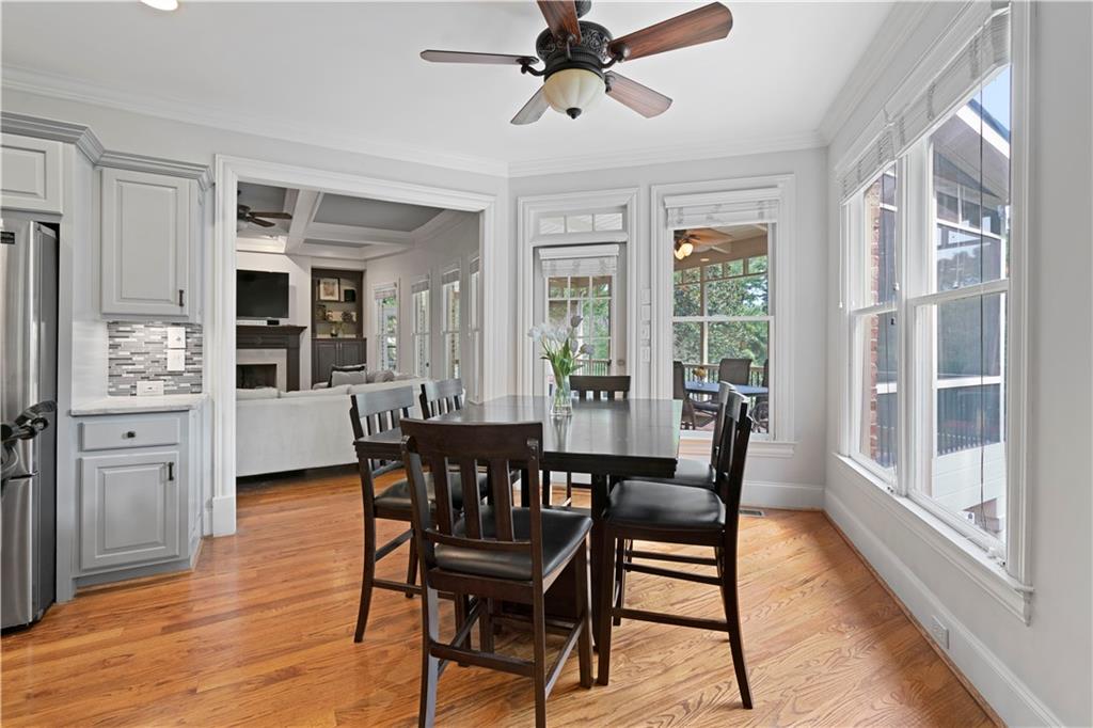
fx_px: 486
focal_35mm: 16
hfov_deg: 96.8
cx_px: 546
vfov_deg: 73.7
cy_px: 364
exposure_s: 1/3
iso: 400
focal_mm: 16
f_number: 8
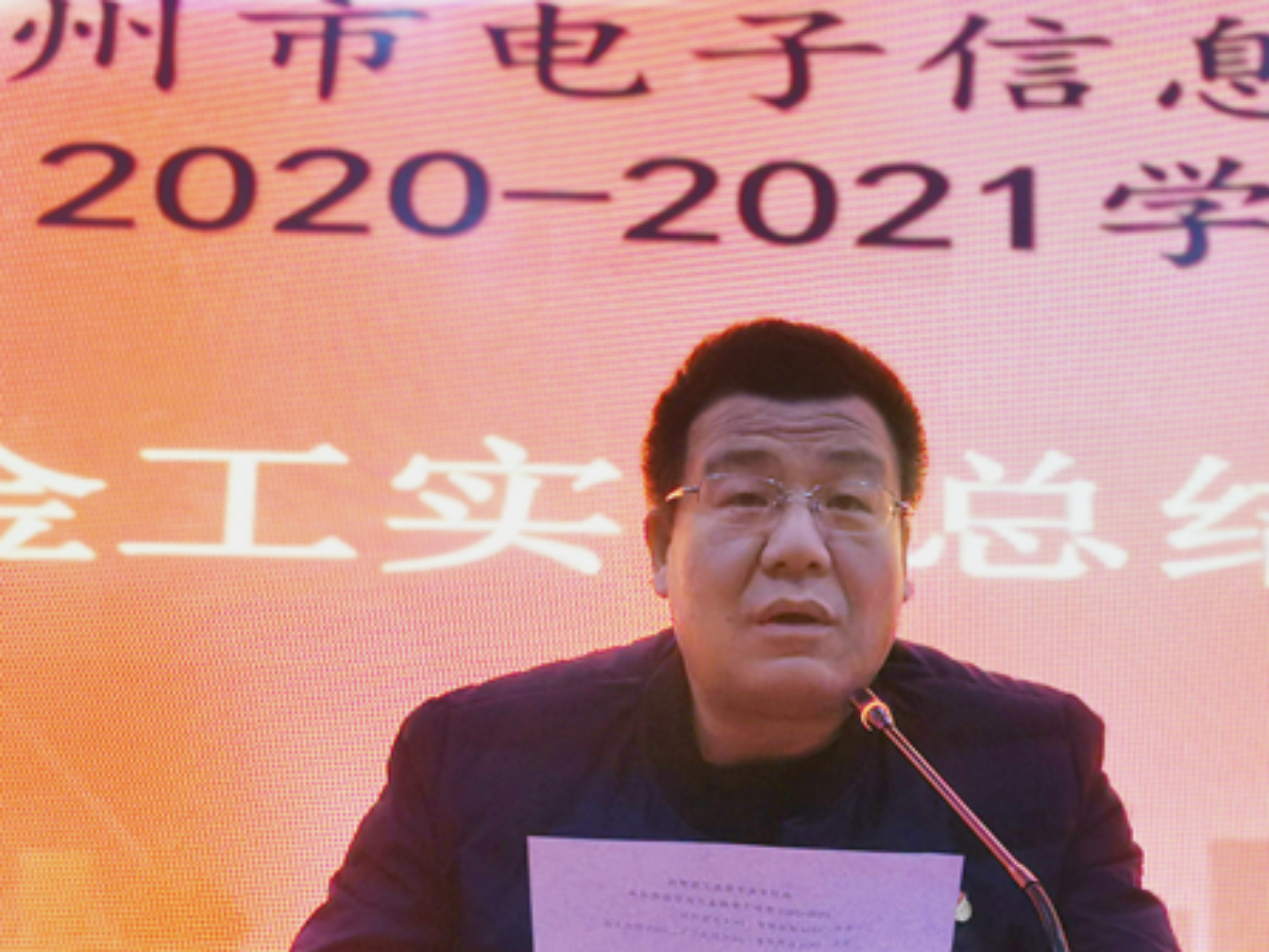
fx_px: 2310
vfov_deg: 23.2
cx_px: 799
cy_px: 609
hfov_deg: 30.6
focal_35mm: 63
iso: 80
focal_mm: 5.56
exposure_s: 1/120
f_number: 1.6
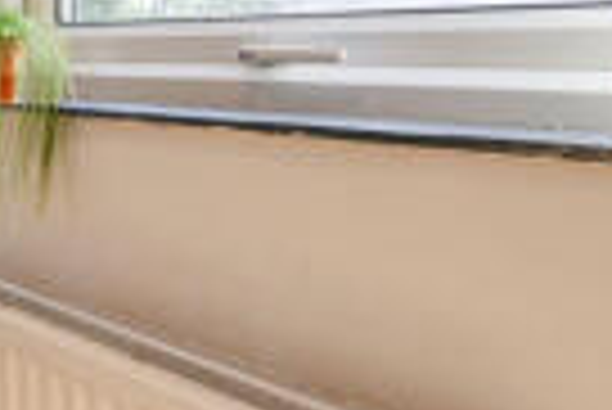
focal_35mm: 56
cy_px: 52
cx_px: -418
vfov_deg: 23.7
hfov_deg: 23.5
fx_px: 953
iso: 250
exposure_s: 1/60
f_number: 8
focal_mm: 16
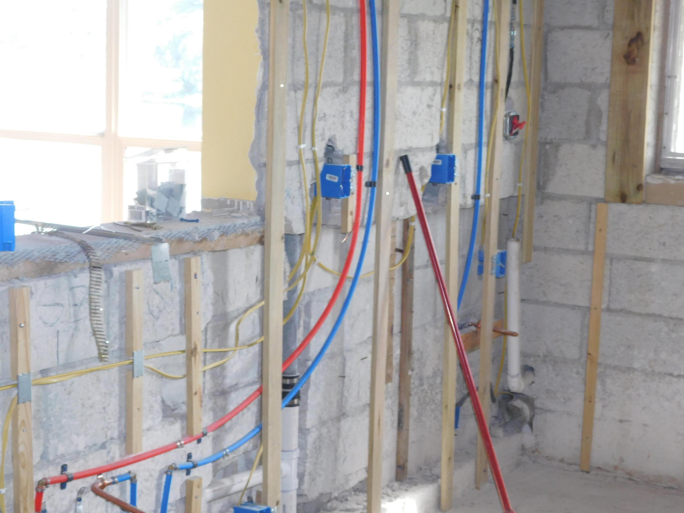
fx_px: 1304
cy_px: 256
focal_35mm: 66
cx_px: 342
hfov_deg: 29.4
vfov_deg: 22.3
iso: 220
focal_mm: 11.7
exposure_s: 1/30
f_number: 4.2
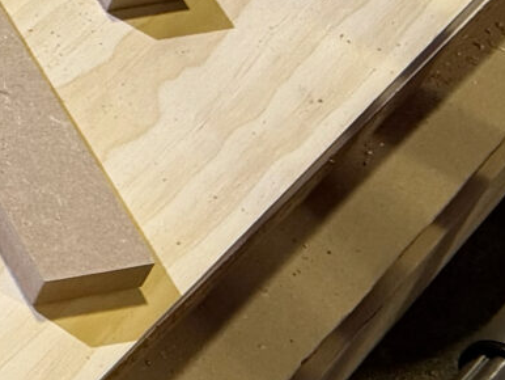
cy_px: 77
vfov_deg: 9.3
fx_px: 2321
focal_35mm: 159
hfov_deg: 10.3
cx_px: -809
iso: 200
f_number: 1.78
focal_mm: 6.76
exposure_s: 1/50
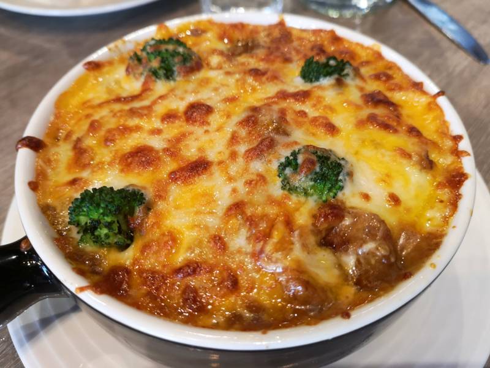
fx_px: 382
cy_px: 184
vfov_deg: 51.4
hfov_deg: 65.3
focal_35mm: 27
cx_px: 245
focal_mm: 3.95
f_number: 1.8
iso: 200
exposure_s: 1/30
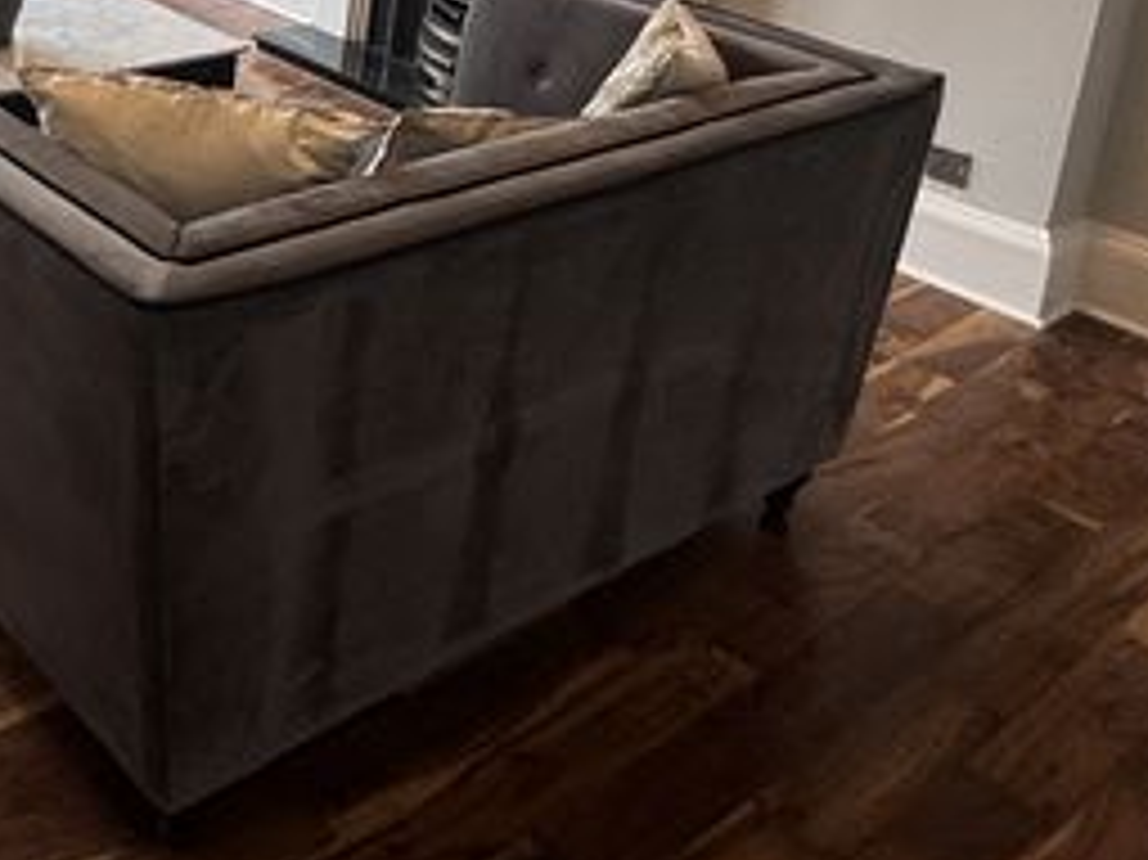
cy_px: -63
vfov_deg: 29.8
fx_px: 1459
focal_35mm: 44
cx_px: 99
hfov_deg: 39.6
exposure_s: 1/100
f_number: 2.2
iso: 125
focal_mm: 2.22
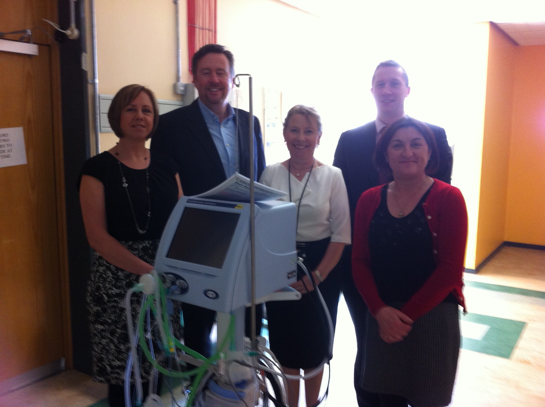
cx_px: 272
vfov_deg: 40.6
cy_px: 204
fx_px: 550
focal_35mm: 35
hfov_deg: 52.7
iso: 125
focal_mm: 3.85
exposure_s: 1/15
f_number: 2.8
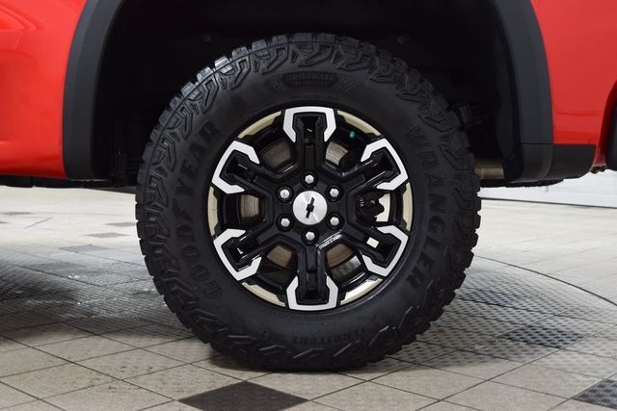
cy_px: 206
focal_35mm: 48
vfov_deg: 28.1
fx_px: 823
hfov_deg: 41.1
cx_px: 308
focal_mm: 32
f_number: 6.3
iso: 1100
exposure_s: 1/15
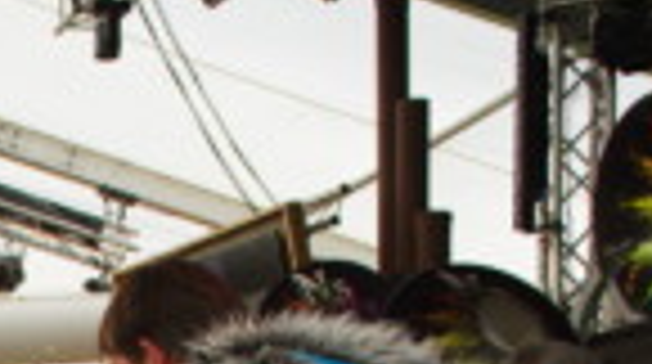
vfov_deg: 8.8
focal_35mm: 130
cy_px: 730
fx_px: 2244
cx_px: -360
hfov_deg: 15.2
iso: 200
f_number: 6.3
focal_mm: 24
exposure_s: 1/50
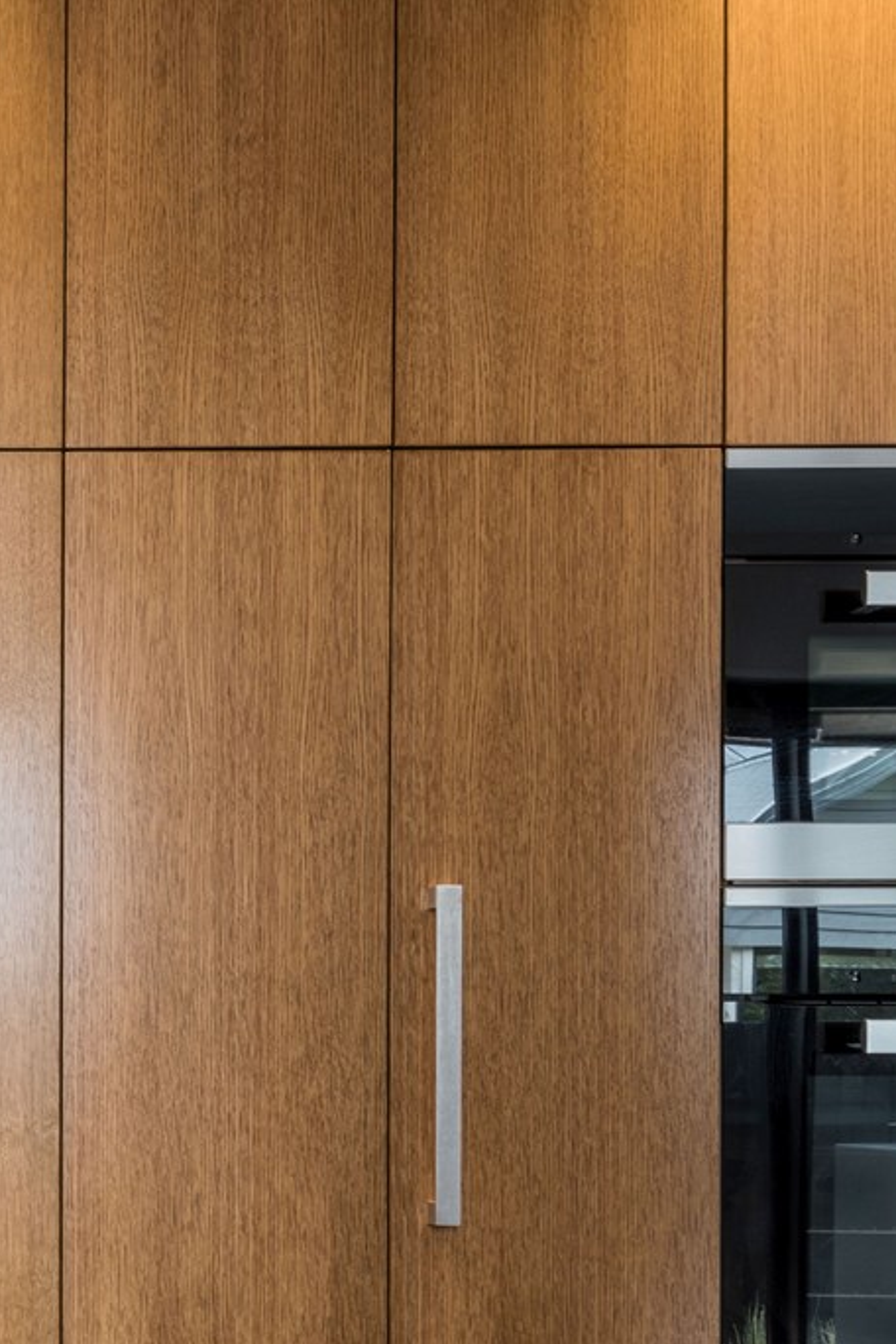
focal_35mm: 50
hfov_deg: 23.9
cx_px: -255
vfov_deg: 37.7
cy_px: 1138
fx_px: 1867
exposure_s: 1/2.5
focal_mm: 19
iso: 100
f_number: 14
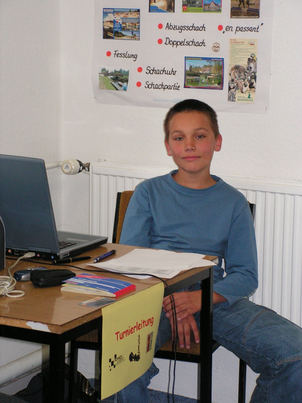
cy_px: 202
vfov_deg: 20.9
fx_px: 1093
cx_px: 151
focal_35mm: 94
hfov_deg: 15.7
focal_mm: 15.8
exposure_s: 1/100
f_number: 3.3
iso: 200
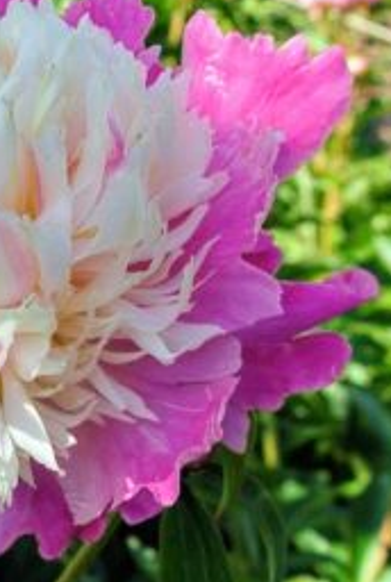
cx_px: -89
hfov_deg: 12.4
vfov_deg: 18.9
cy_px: 221
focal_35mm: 108
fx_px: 1750
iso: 100
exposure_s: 1/400
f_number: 4.5
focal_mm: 10
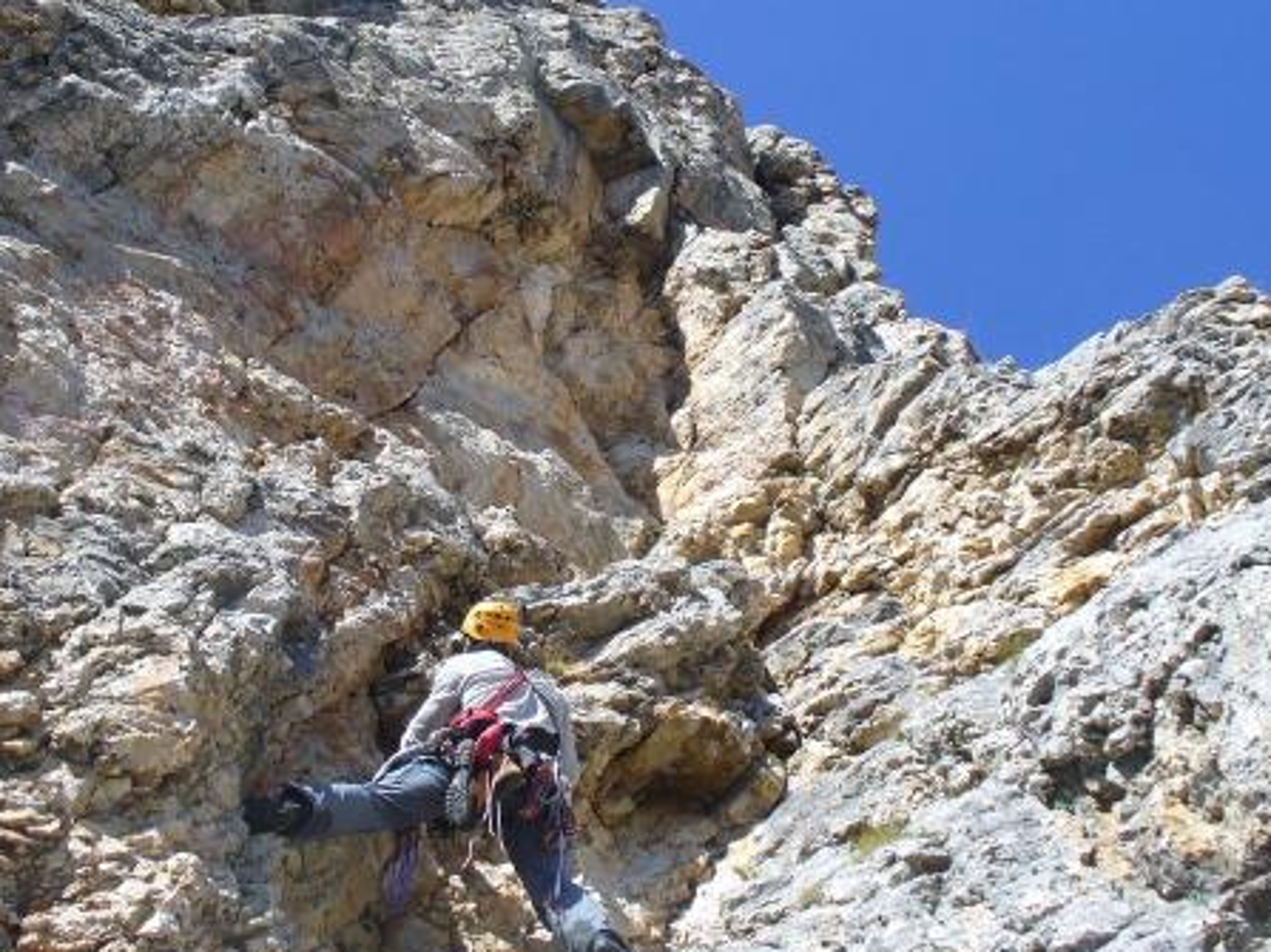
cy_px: 355
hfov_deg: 36.2
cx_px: 586
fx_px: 1945
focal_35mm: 53
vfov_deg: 27.4
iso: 80
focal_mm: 6.1
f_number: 5.6
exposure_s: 1/200
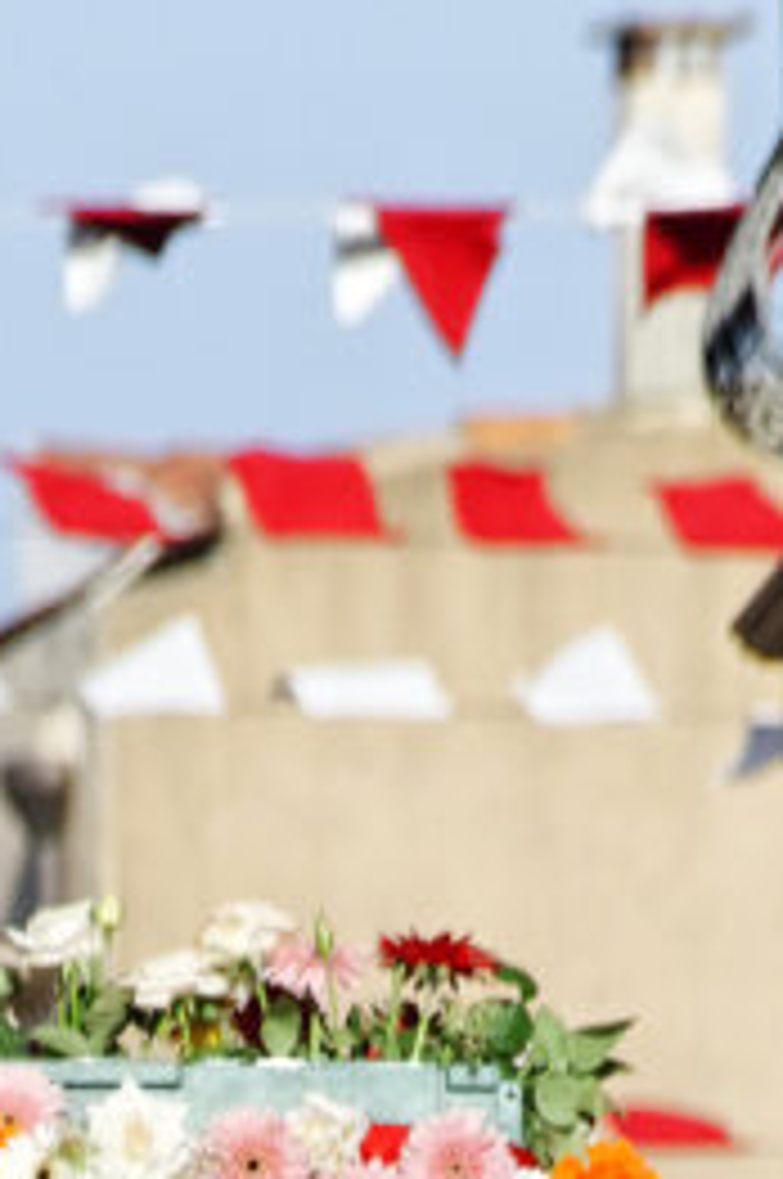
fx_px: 51975
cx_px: 86
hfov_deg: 0.9
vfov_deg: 1.3
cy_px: 2524
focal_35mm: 1589
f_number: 8
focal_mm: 240
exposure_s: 1/640
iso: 250
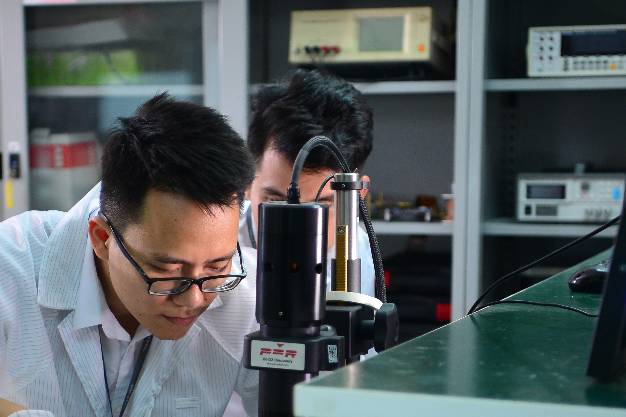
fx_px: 1686
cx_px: 232
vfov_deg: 14.0
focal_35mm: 97
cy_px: 335
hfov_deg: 21.0
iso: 1600
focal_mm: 50
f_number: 2.8
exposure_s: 1/500
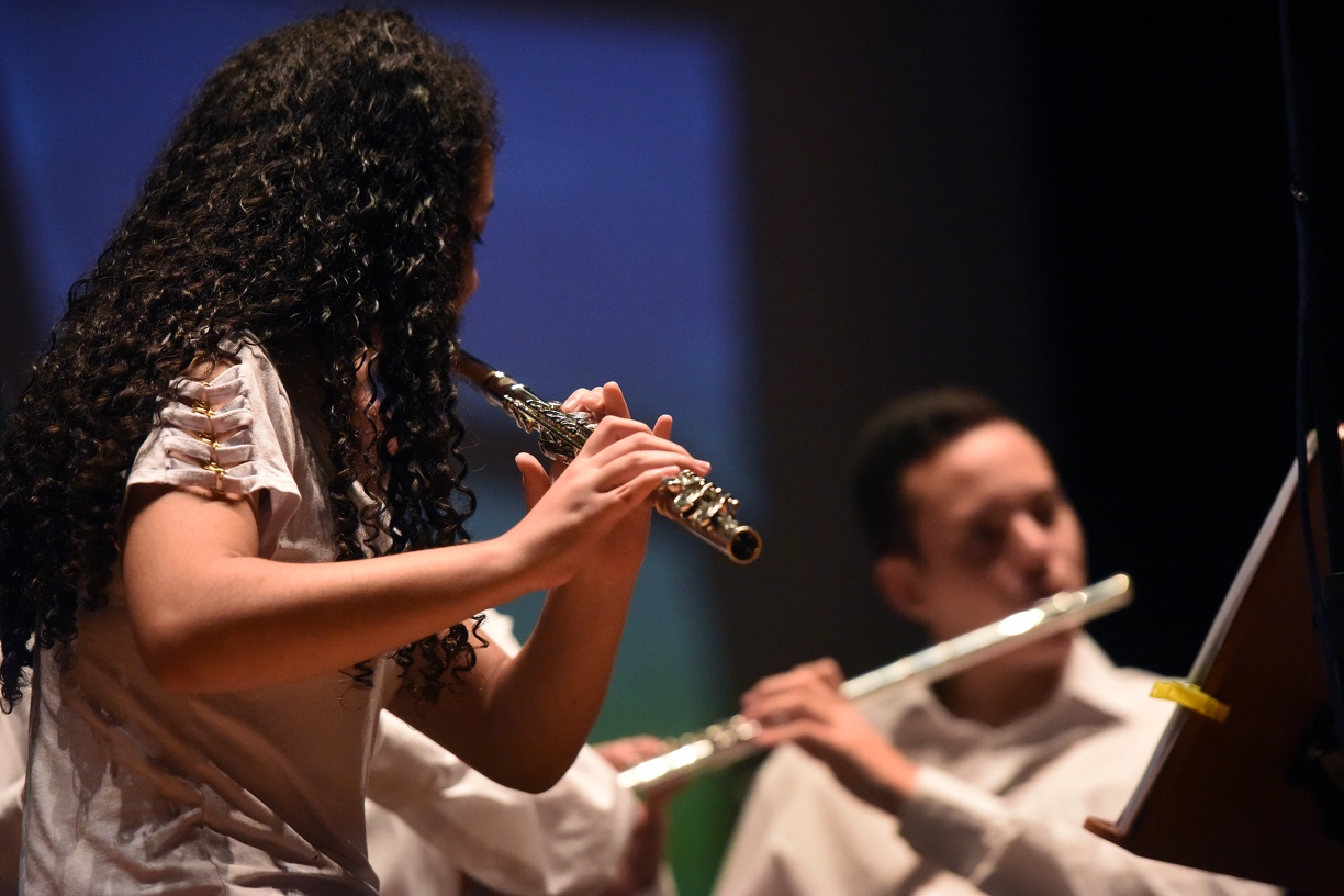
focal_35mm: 175
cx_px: 672
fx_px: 6533
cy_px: 448
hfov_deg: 11.7
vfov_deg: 7.8
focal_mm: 175
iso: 10000
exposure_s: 1/320
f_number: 3.5
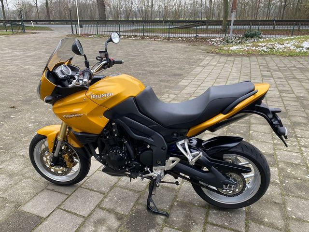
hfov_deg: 67.3
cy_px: 116
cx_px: 154
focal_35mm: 26
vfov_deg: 53.1
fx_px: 232
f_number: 1.8
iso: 50
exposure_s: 1/122
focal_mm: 4.25
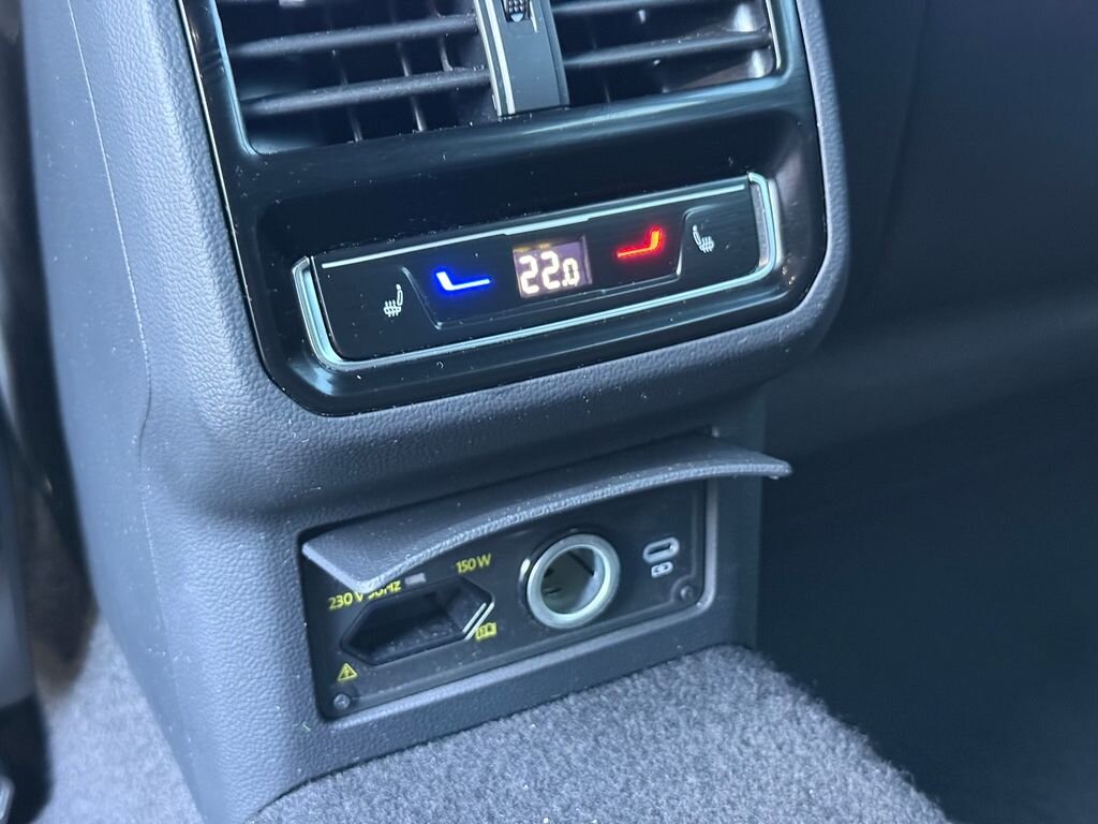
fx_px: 1523
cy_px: 412
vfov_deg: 30.3
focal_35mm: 48
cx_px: 549
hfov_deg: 39.7
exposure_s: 1/28
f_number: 1.78
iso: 640
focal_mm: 6.76
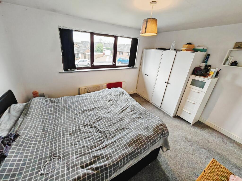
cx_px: 121
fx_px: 91
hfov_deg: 106.2
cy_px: 90
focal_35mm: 13
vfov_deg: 89.9
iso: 320
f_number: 2
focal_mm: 1.82
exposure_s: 1/33
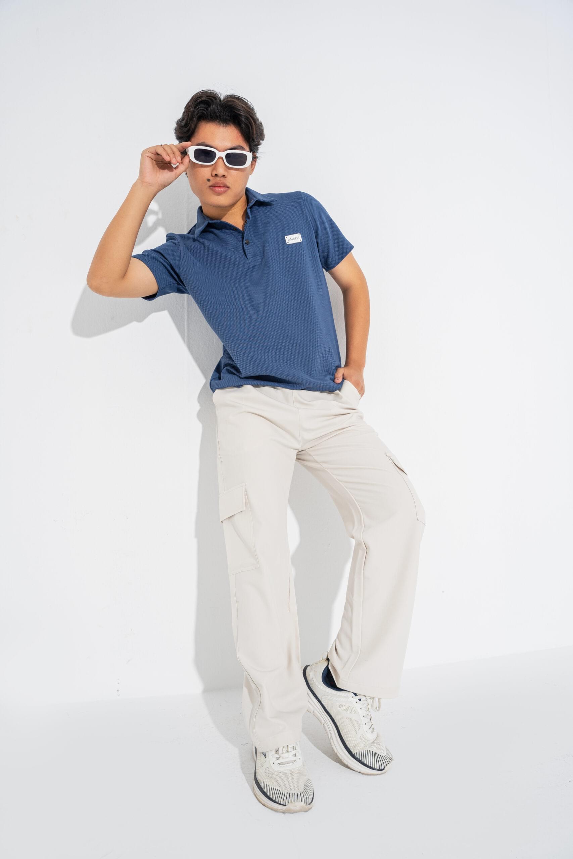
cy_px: 430
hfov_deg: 53.1
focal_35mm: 24
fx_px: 573
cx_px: 286
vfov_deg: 73.7
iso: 100
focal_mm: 24
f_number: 5
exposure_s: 1/250
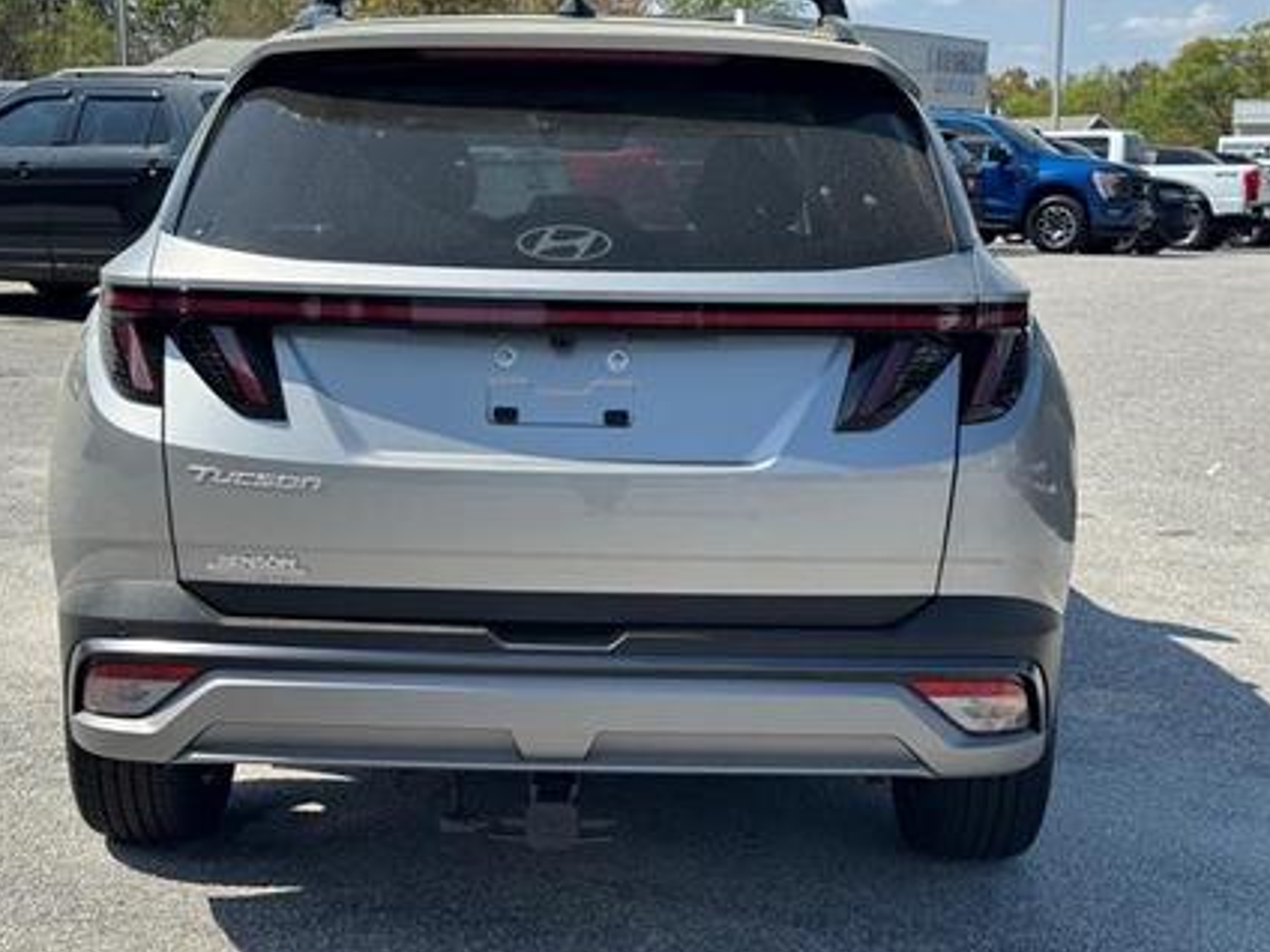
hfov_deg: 33.8
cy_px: 464
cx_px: 596
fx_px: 2091
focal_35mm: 57
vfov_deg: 25.7
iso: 64
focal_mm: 6.76
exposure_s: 1/3425
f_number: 1.78
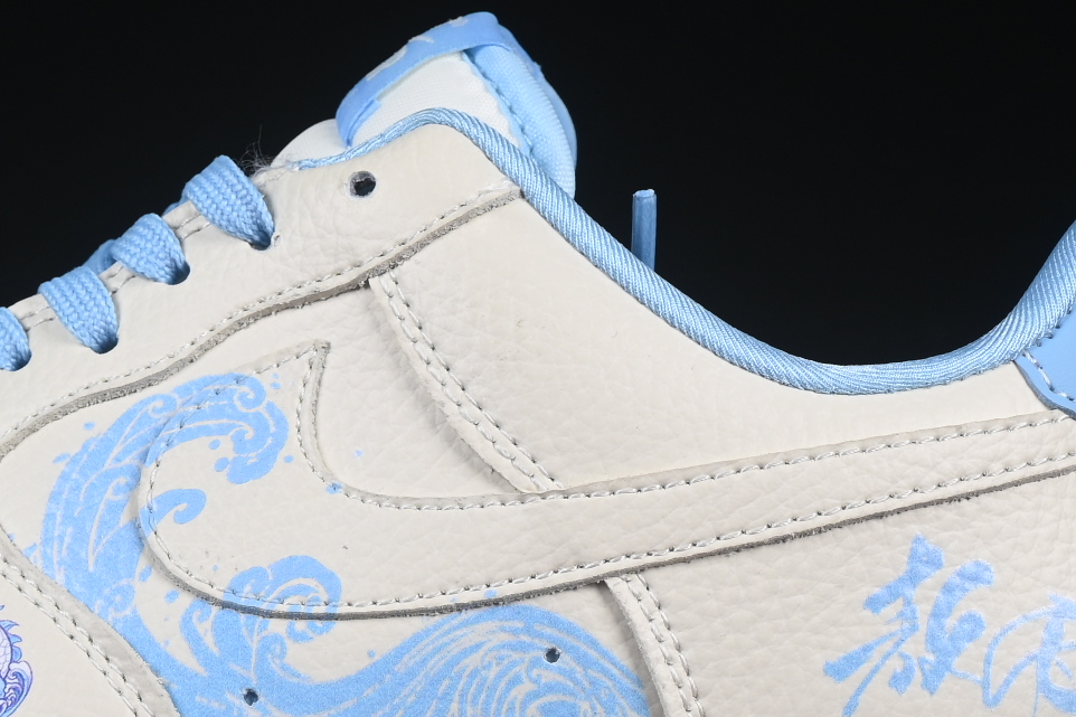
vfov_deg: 6.3
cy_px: 404
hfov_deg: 9.5
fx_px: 6484
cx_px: 206
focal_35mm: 217
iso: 160
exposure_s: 1/80
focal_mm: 50
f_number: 8
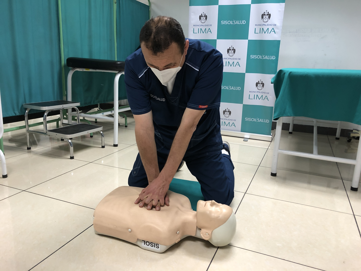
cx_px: 180
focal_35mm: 28
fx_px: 292
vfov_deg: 49.7
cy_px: 136
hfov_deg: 63.4
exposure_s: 1/15
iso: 50
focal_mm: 4
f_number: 1.8
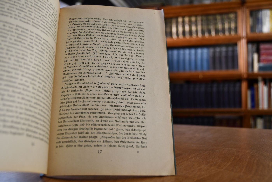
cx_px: 136
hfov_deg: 55.8
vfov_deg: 38.9
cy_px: 91
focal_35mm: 34
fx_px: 257
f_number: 3.8
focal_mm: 23
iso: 800
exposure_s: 1/160
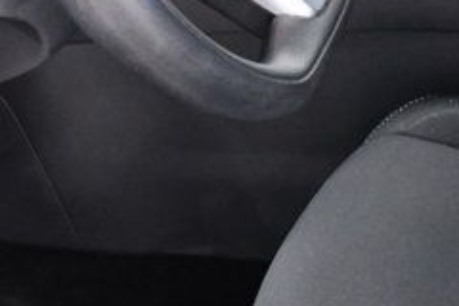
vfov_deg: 11.7
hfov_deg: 16.9
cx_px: 581
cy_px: -44
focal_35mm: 115
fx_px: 1466
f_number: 5
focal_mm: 18
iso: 2500
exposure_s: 1/100
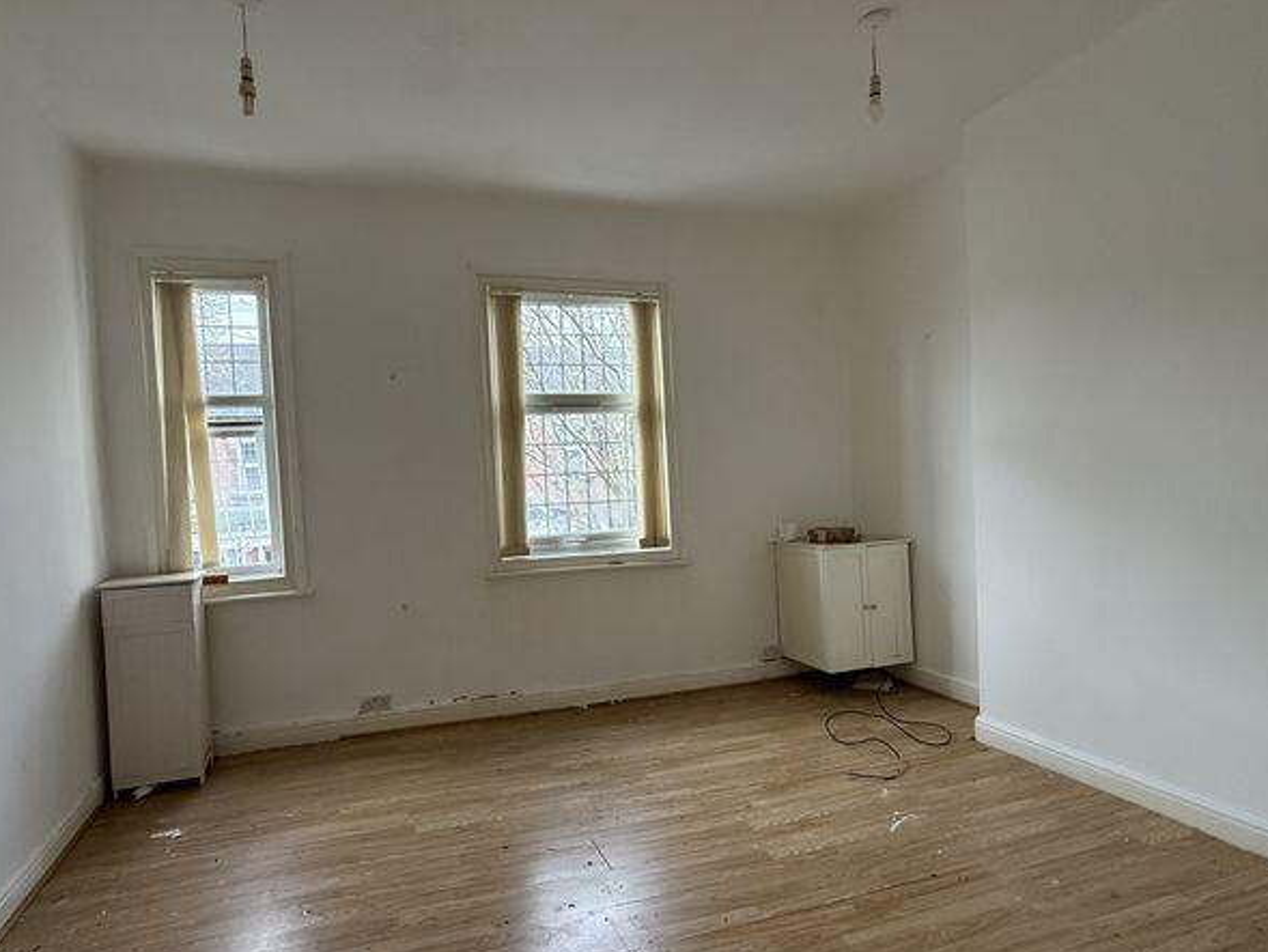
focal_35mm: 19
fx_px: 696
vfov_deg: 68.7
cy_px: 489
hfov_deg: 84.3
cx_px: 560
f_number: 2.2
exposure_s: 1/99
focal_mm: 2.22
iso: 200
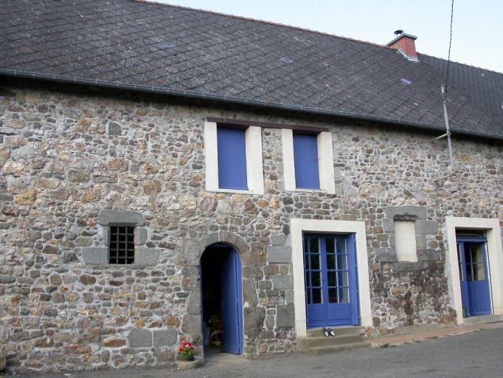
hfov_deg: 49.0
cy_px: 189
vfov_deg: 37.7
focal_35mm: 38
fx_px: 552
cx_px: 252
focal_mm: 7.85
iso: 100
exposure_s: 1/188
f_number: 5.3
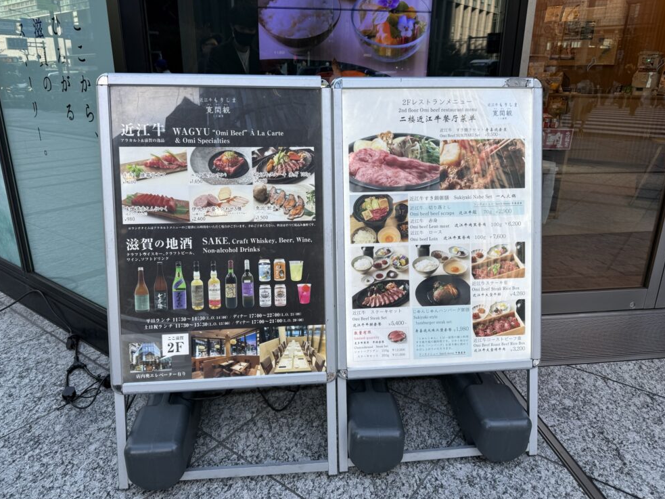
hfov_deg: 69.4
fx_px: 480
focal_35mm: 25
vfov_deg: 54.9
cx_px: 321
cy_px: 244
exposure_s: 1/539
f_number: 1.78
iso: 80
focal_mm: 6.76
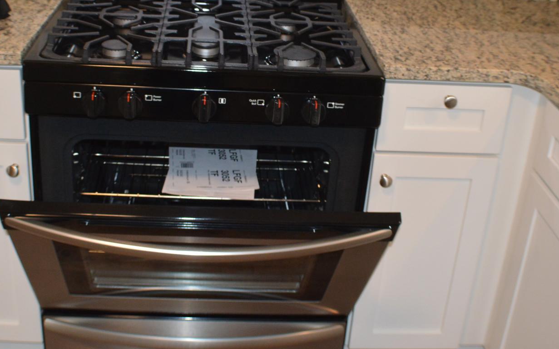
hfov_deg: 33.5
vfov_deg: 21.0
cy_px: 61
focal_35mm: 61
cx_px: 251
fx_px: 929
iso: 900
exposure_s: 1/60
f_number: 4
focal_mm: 24
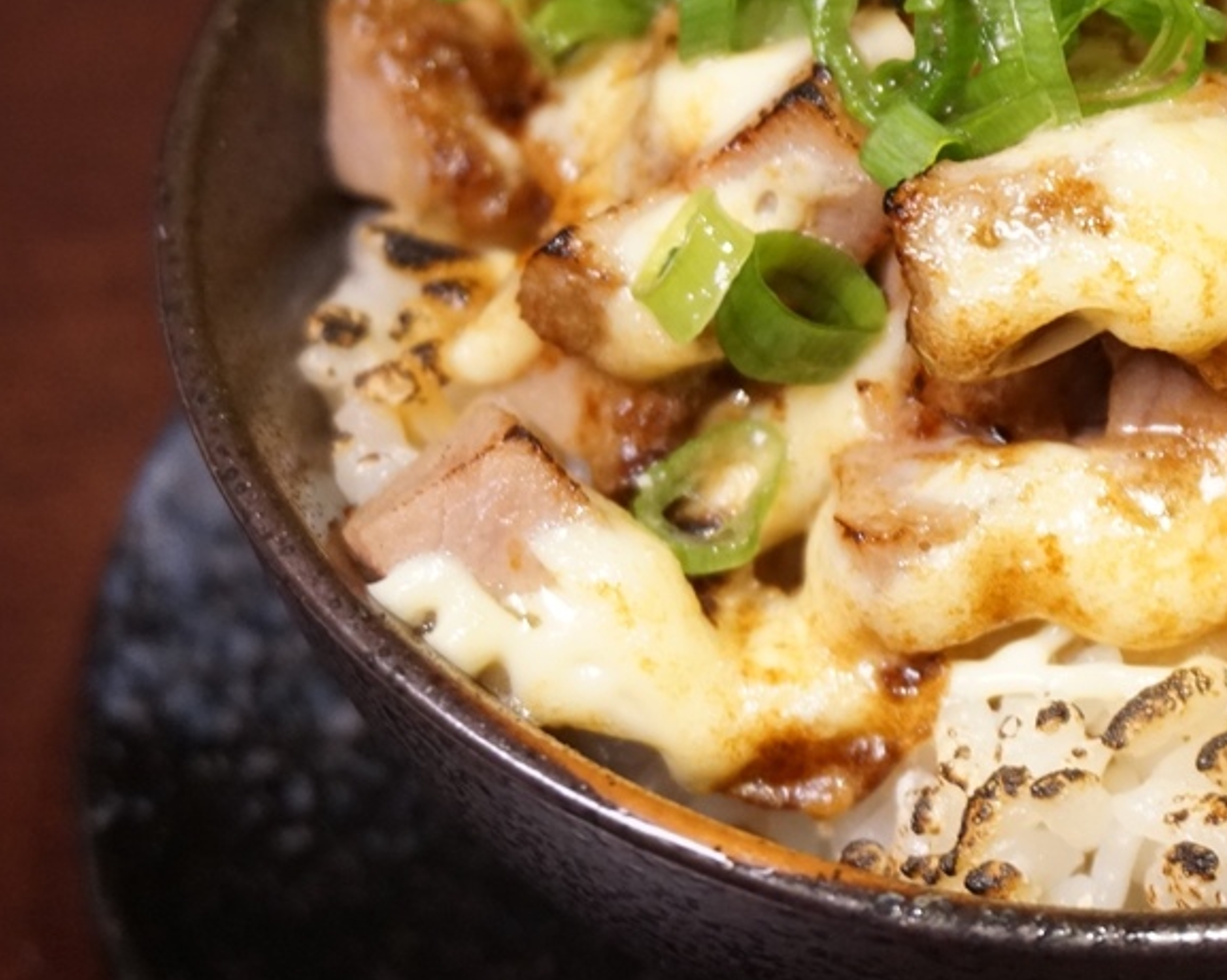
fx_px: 2904
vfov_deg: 19.1
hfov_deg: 23.3
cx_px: 1085
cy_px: 301
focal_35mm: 80
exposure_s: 1/60
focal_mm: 32
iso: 1600
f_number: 5
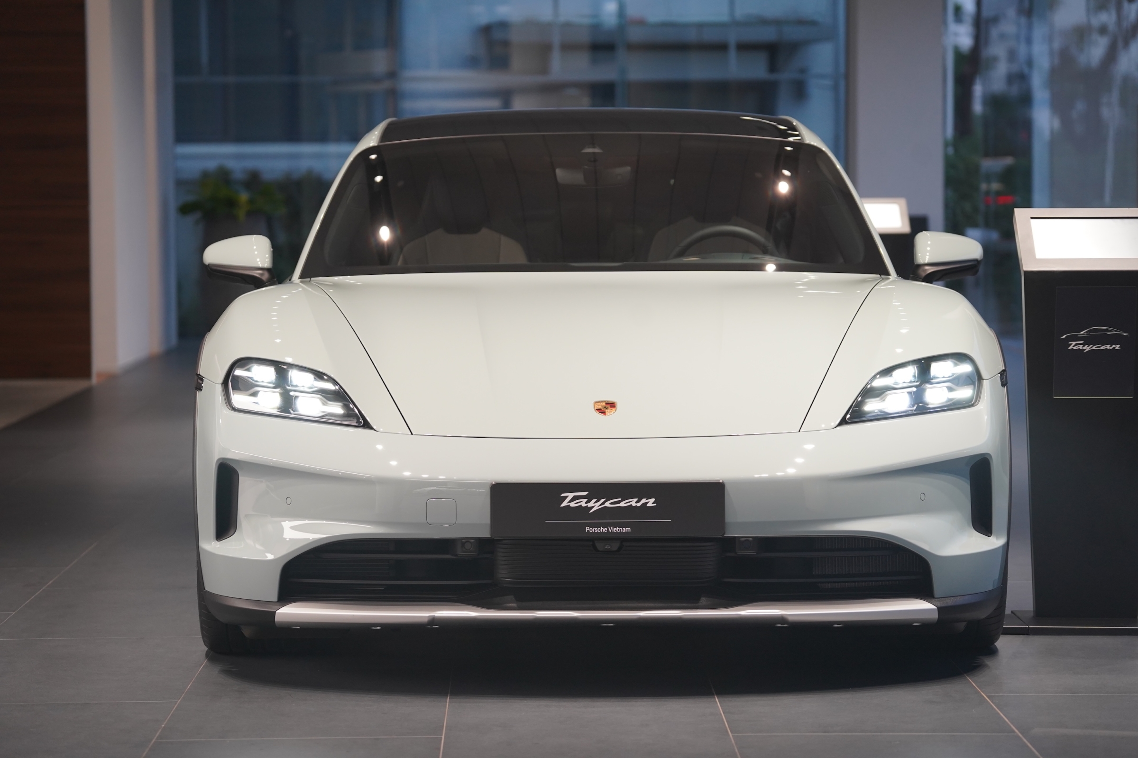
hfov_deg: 17.6
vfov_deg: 11.8
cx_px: 569
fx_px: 3667
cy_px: 379
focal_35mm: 116
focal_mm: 116
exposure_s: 1/250
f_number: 4
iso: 1250
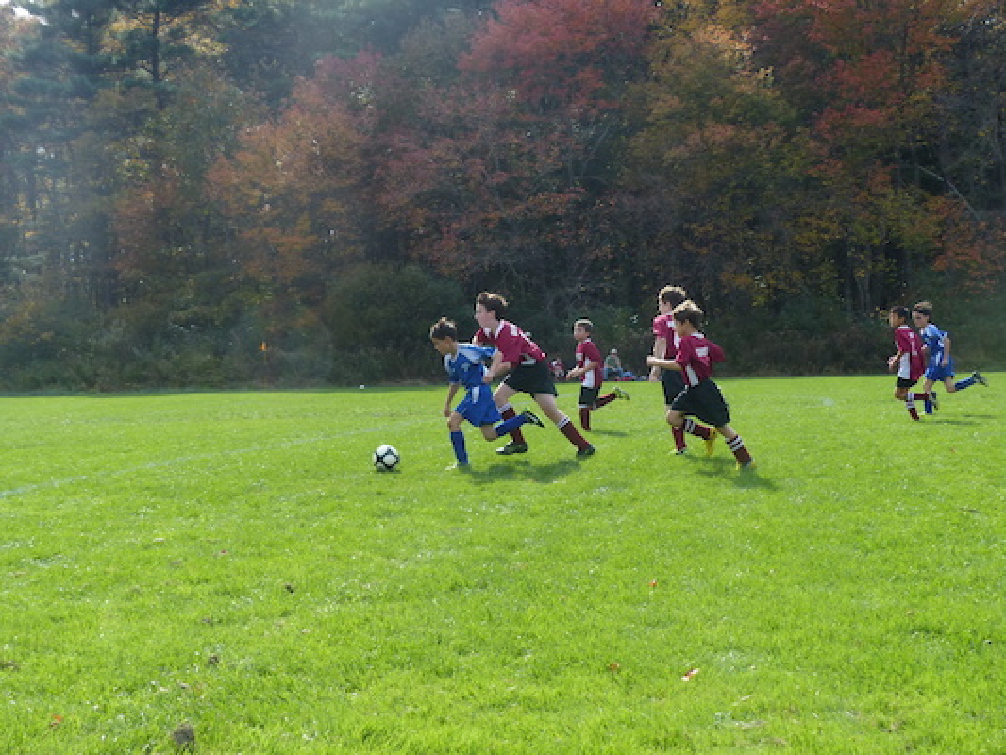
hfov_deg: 36.8
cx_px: 503
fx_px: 1512
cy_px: 378
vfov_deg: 28.0
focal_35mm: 52
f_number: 2.8
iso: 200
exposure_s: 1/500
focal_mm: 9.4
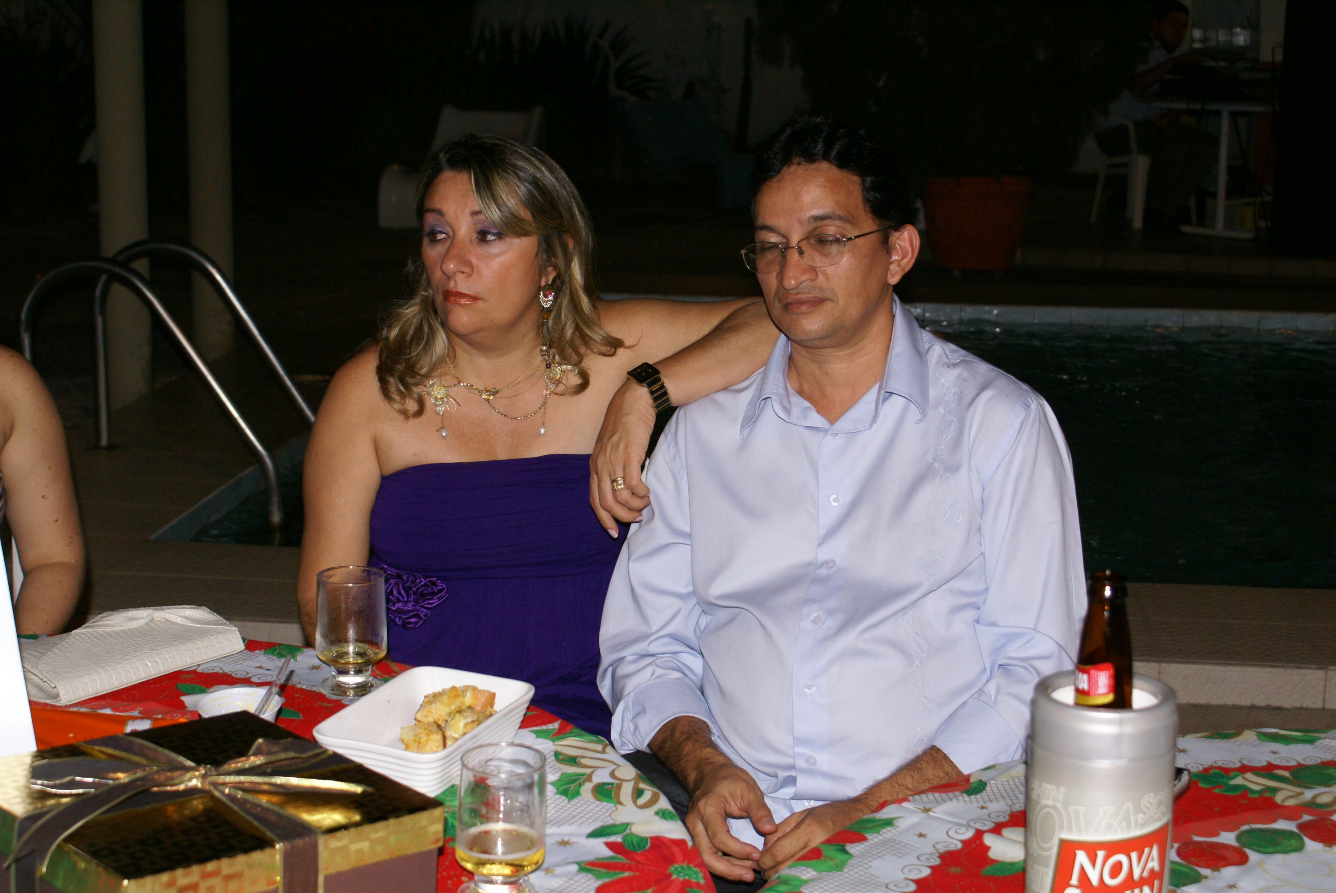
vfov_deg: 22.7
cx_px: 668
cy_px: 446
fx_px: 2228
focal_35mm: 60
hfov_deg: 33.4
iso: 400
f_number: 5.6
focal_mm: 40
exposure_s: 1/60
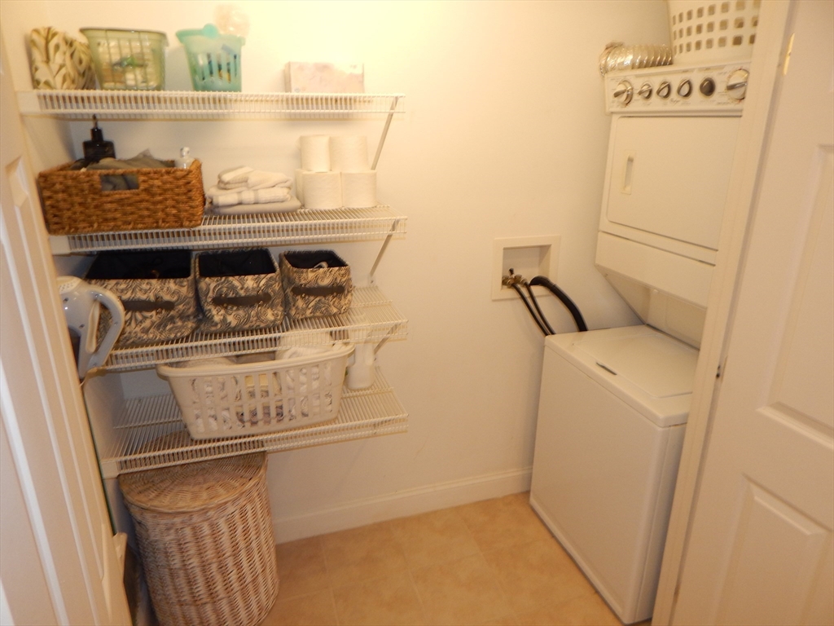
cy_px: 313
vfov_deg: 61.1
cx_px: 417
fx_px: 530
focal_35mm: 22
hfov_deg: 76.4
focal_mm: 4
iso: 140
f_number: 3
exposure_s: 1/30
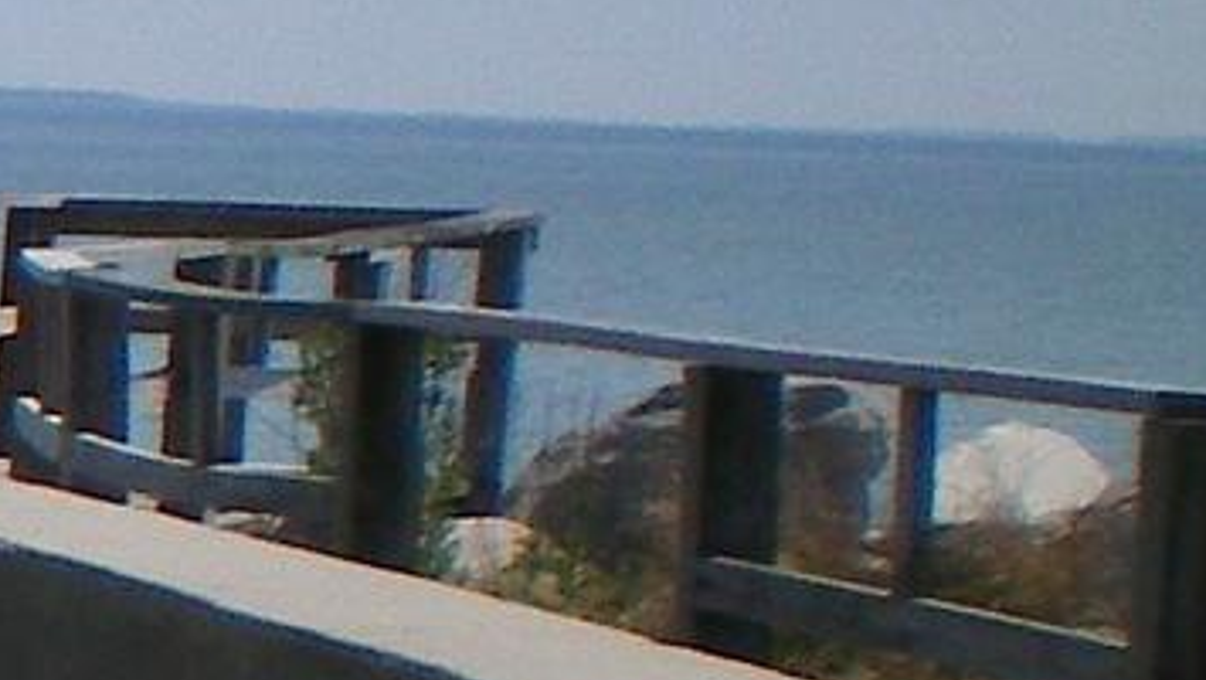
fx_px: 7646
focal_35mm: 239
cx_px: -2184
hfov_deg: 8.0
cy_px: 1333
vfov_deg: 5.0
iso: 64
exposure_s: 1/1000
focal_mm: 6.3
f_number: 4.6
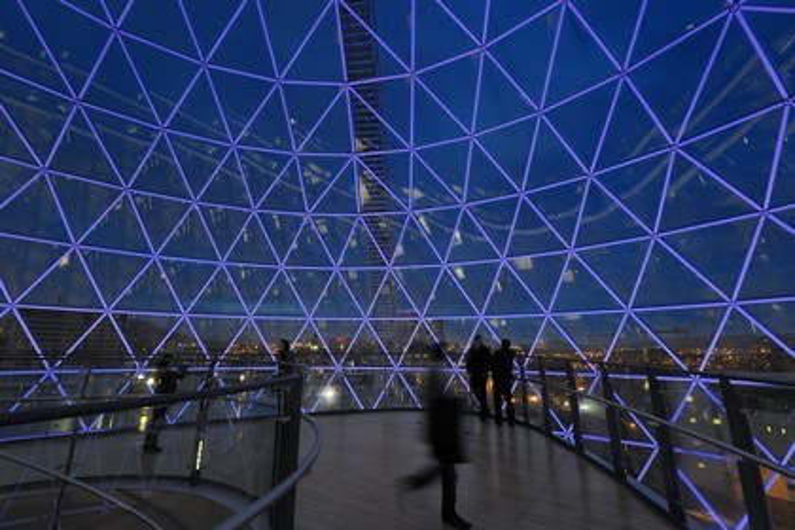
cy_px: 265
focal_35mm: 14
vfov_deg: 81.2
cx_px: 398
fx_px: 309
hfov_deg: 104.3
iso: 800
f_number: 5.6
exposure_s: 1/6
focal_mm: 14
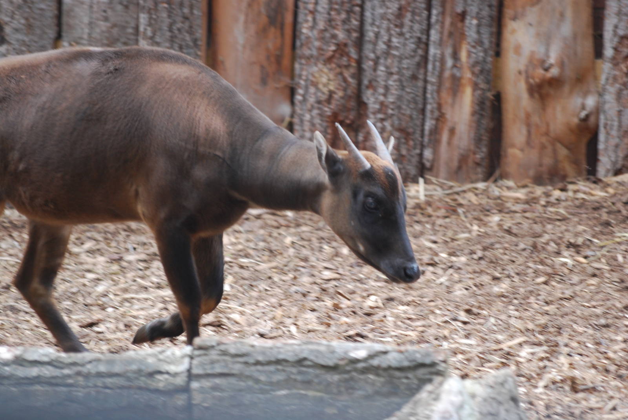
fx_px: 4454
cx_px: 314
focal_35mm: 255
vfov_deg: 5.4
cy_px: 210
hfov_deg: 8.1
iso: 320
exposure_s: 1/125
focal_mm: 170
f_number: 4.8
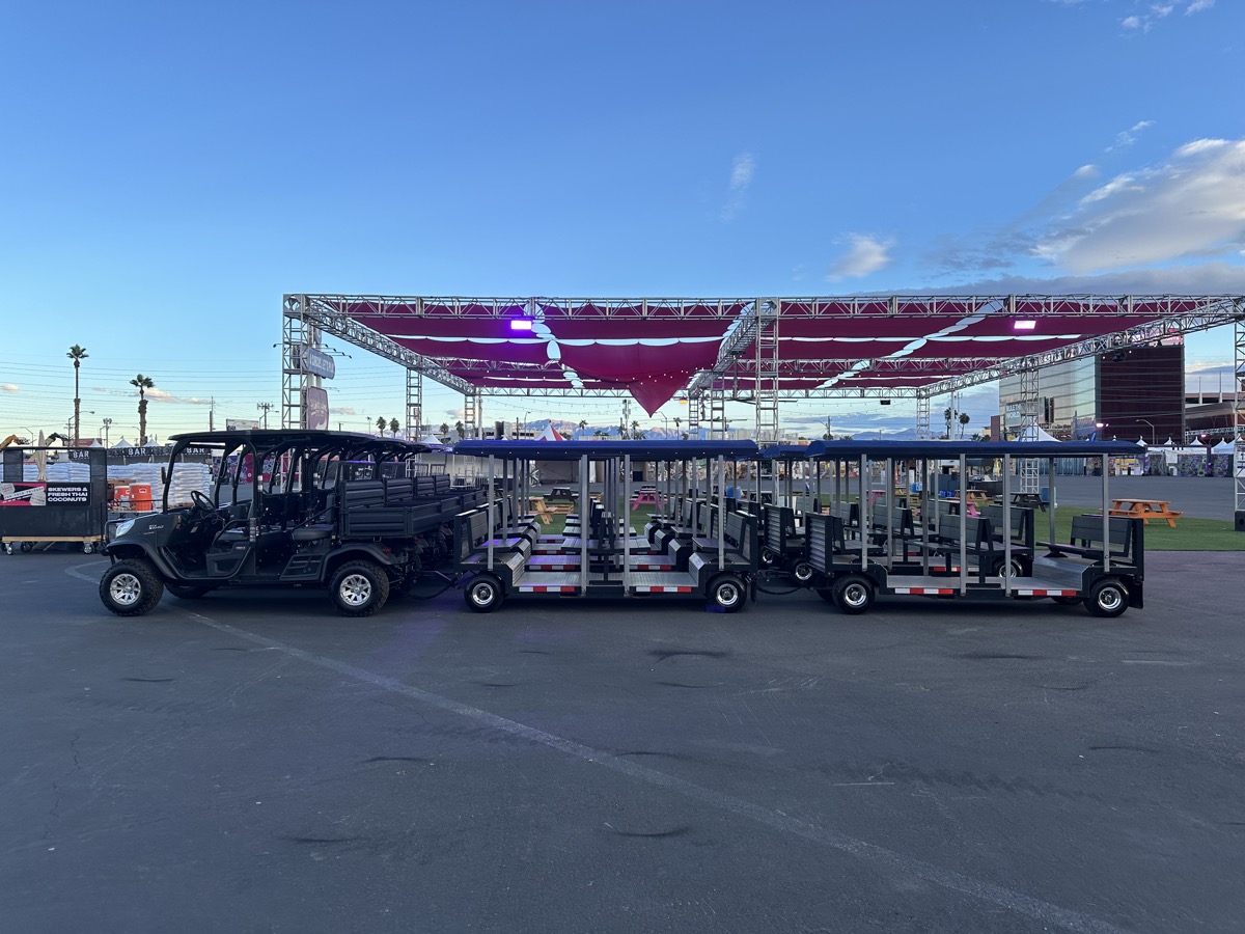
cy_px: 467
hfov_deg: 71.6
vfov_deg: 56.8
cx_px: 622
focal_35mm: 24
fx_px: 863
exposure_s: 1/935
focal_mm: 6.86
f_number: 1.78
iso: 80
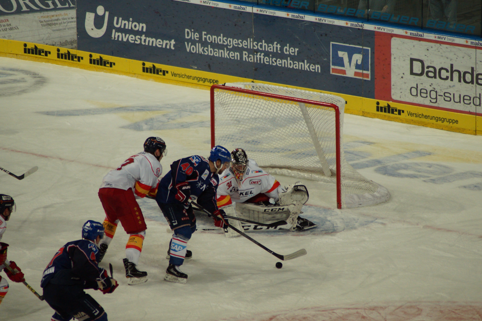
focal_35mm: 315
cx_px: 241
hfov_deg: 6.5
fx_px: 4215
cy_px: 160
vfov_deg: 4.4
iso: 1600
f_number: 5
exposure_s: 1/800
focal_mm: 210
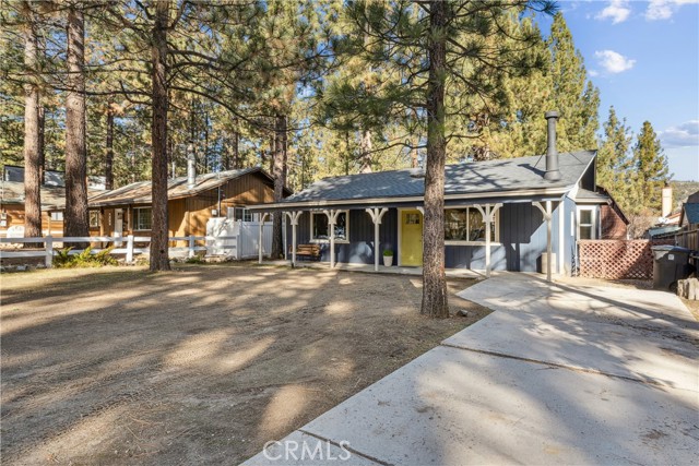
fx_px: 396
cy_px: 233
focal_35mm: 20
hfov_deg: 82.8
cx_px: 350
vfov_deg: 61.0
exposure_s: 1/4
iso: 100
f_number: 22
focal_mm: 20.4
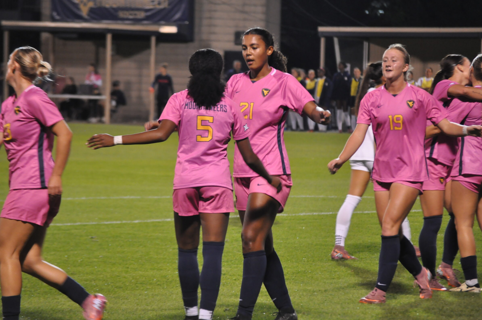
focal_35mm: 241
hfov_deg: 8.6
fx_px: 3223
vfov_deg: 5.7
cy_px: 152
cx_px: 249
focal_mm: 150
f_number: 5
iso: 1600
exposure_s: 1/100
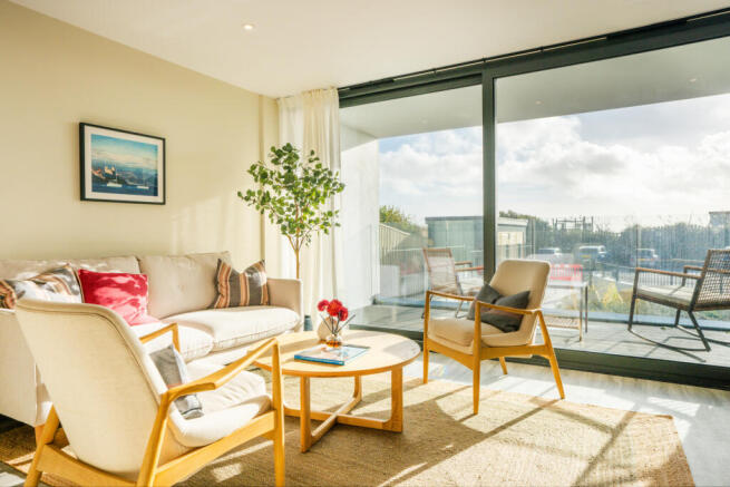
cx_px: 365
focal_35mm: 22
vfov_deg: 57.3
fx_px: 446
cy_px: 244
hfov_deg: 78.6
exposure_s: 1/1250
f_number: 11
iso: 250
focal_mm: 22
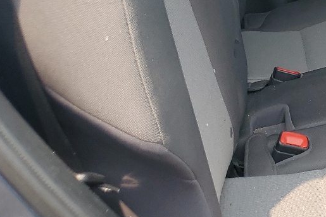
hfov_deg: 20.8
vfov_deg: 15.7
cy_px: -37
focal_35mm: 84
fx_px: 760
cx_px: 483
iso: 50
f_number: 1.5
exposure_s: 1/588
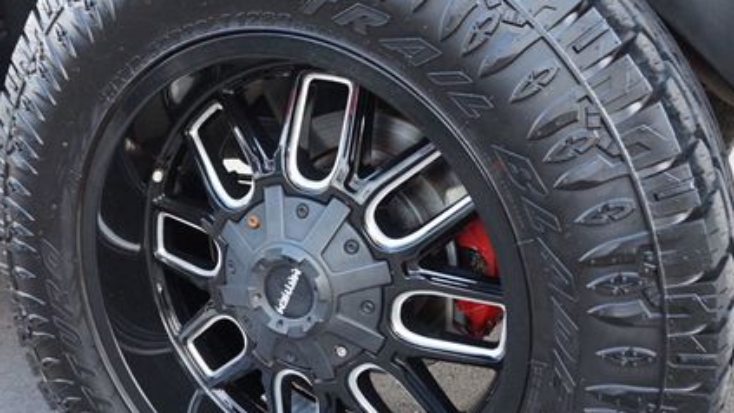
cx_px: 345
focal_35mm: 38
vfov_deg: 31.1
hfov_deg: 52.7
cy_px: 243
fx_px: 740
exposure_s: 1/160
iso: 1250
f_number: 4
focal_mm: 16
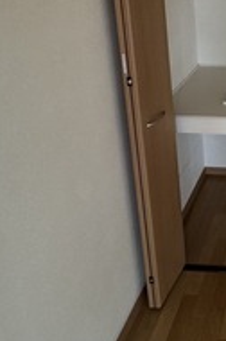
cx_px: 287
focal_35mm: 43
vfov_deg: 42.6
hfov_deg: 26.7
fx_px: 406
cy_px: 50
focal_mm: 2.22
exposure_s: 1/60
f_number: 2.2
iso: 250
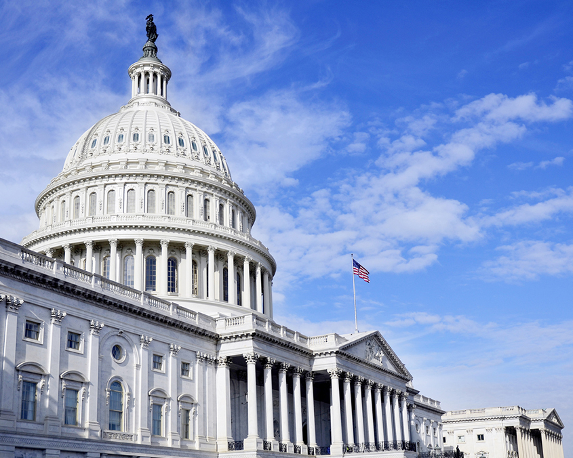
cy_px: 227
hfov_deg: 44.8
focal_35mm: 41
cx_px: 286
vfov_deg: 36.5
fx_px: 695
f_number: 4.5
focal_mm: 24
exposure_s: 1/2000
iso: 100
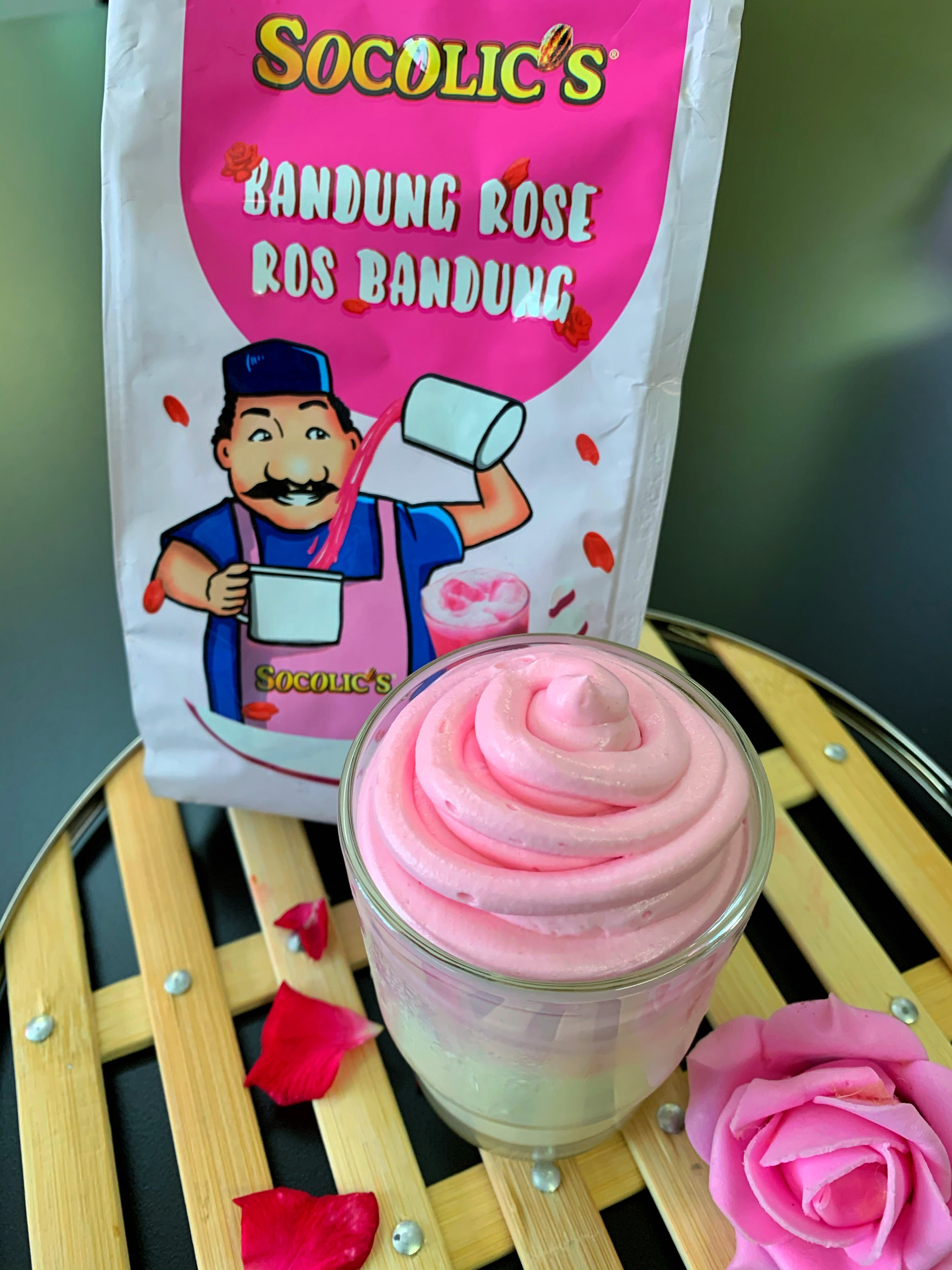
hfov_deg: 53.1
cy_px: 635
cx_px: 476
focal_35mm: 26
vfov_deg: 67.3
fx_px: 953
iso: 125
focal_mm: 4.25
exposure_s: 1/50
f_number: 1.8
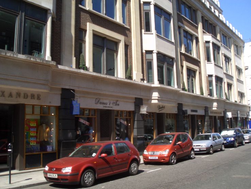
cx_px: 126
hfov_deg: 51.3
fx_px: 261
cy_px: 94
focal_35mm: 36
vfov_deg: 39.7
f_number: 4
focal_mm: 4.8
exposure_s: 1/320
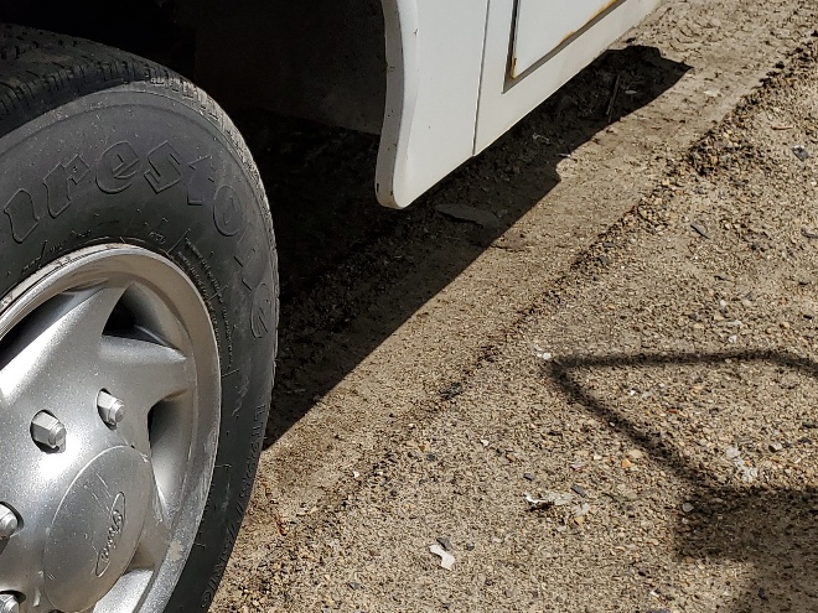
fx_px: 1489
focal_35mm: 63
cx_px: -19
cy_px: 274
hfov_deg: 28.6
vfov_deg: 23.3
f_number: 1.5
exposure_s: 1/10000
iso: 50
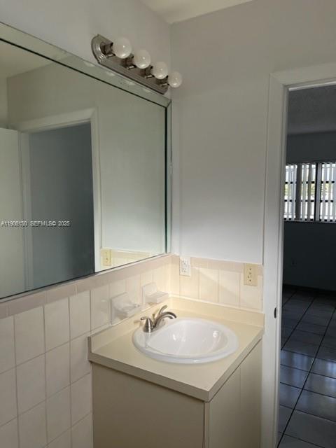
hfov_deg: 53.1
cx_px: 168
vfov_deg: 67.3
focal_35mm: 26
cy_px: 224
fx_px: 336
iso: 40
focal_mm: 5.1
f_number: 1.6
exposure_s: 1/242
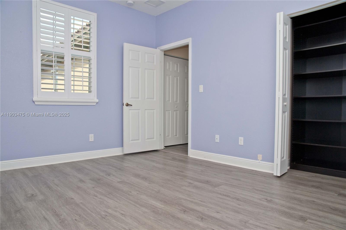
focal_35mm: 24
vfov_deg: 53.0
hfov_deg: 73.8
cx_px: 173
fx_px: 230
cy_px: 115
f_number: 8
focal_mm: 24
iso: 320
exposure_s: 1/125
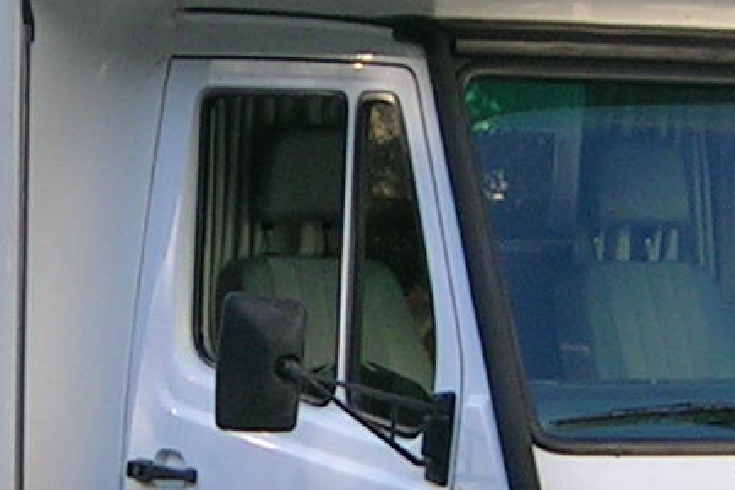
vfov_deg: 7.0
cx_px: 292
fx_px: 4001
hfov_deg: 10.5
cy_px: 397
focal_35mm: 196
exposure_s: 1/187
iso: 50
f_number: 2.9
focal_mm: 6.1
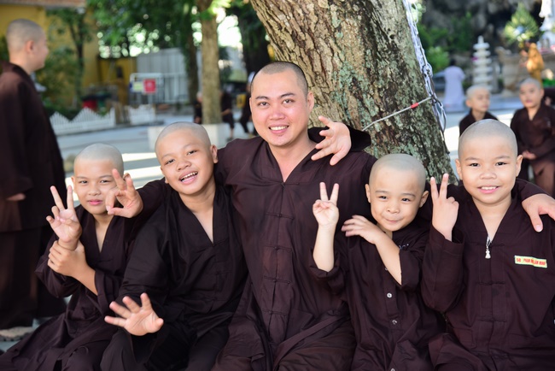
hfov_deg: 27.0
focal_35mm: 75
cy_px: 186
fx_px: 1157
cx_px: 278
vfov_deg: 18.2
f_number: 5
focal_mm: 75
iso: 320
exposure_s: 1/80
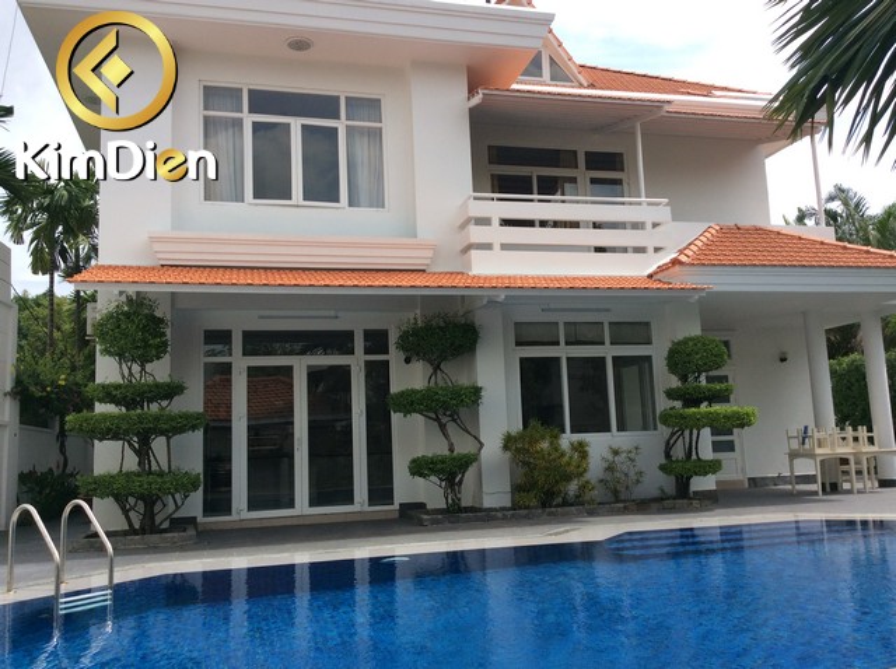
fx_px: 827
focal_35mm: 32
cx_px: 448
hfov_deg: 56.9
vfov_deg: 44.1
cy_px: 334
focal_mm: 3.3
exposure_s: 1/1003
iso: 32
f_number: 2.4
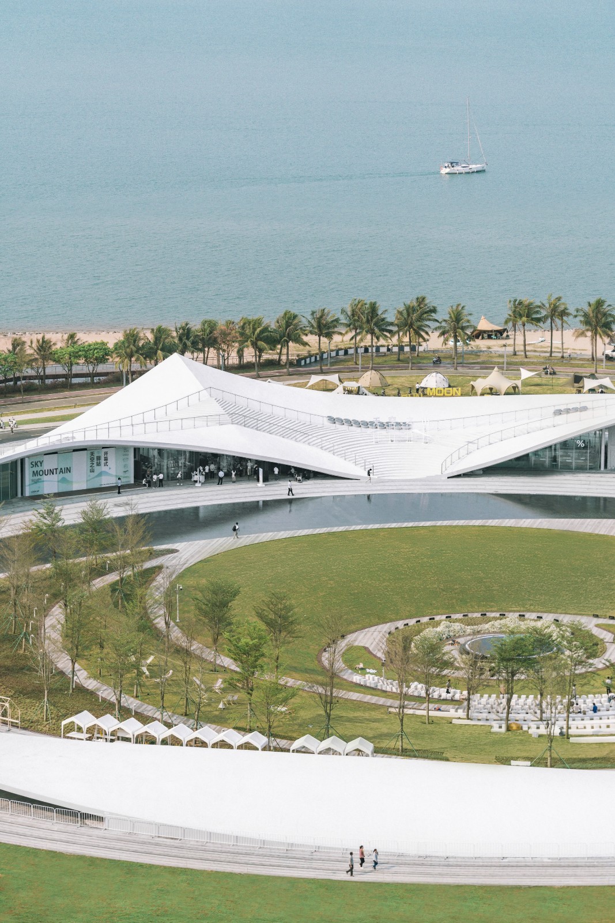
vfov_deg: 17.1
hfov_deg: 11.4
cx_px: 308
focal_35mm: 120
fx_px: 3074
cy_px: 462
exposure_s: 1/2500
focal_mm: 120
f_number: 4.5
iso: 400
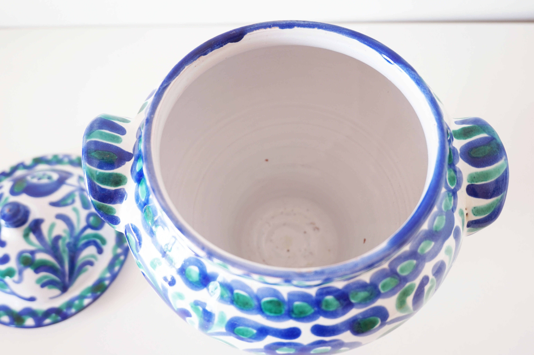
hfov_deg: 55.1
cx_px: 267
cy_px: 178
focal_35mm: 34
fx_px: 511
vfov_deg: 38.3
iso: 125
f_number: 4
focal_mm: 23
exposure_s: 1/60
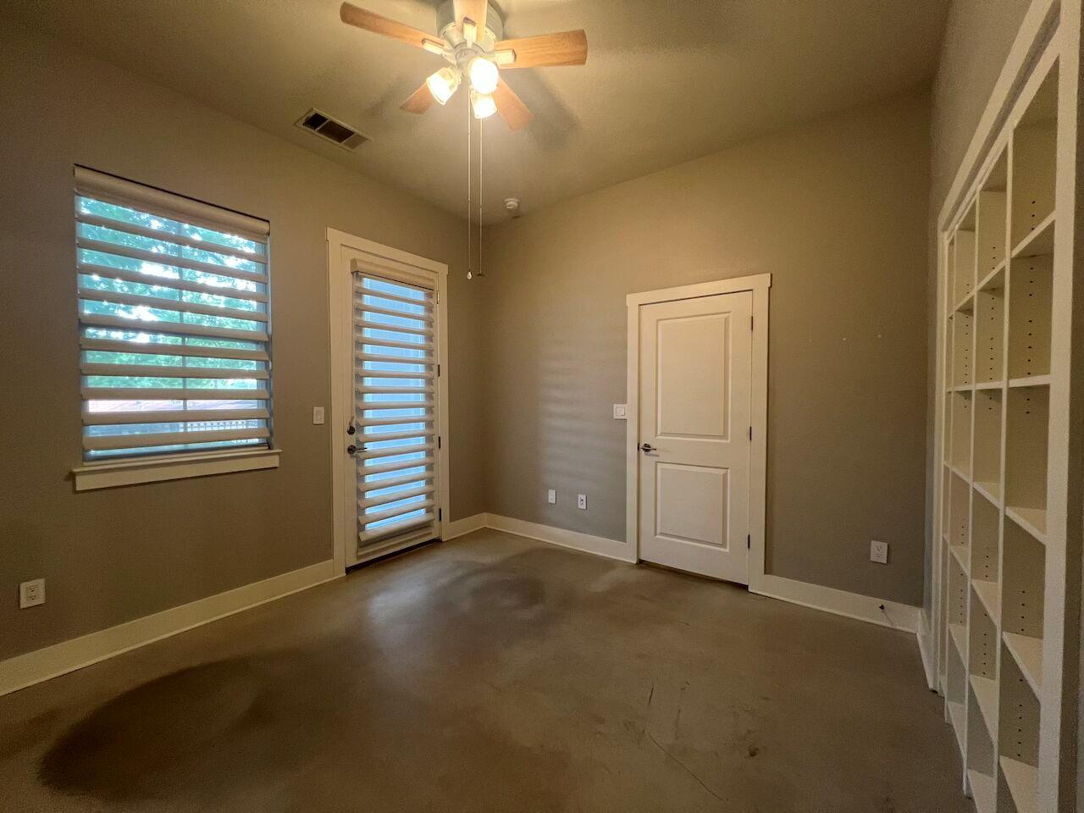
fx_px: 407
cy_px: 406
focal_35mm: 13
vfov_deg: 89.9
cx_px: 542
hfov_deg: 106.2
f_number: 1.8
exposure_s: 1/63
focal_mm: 1.57
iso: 250
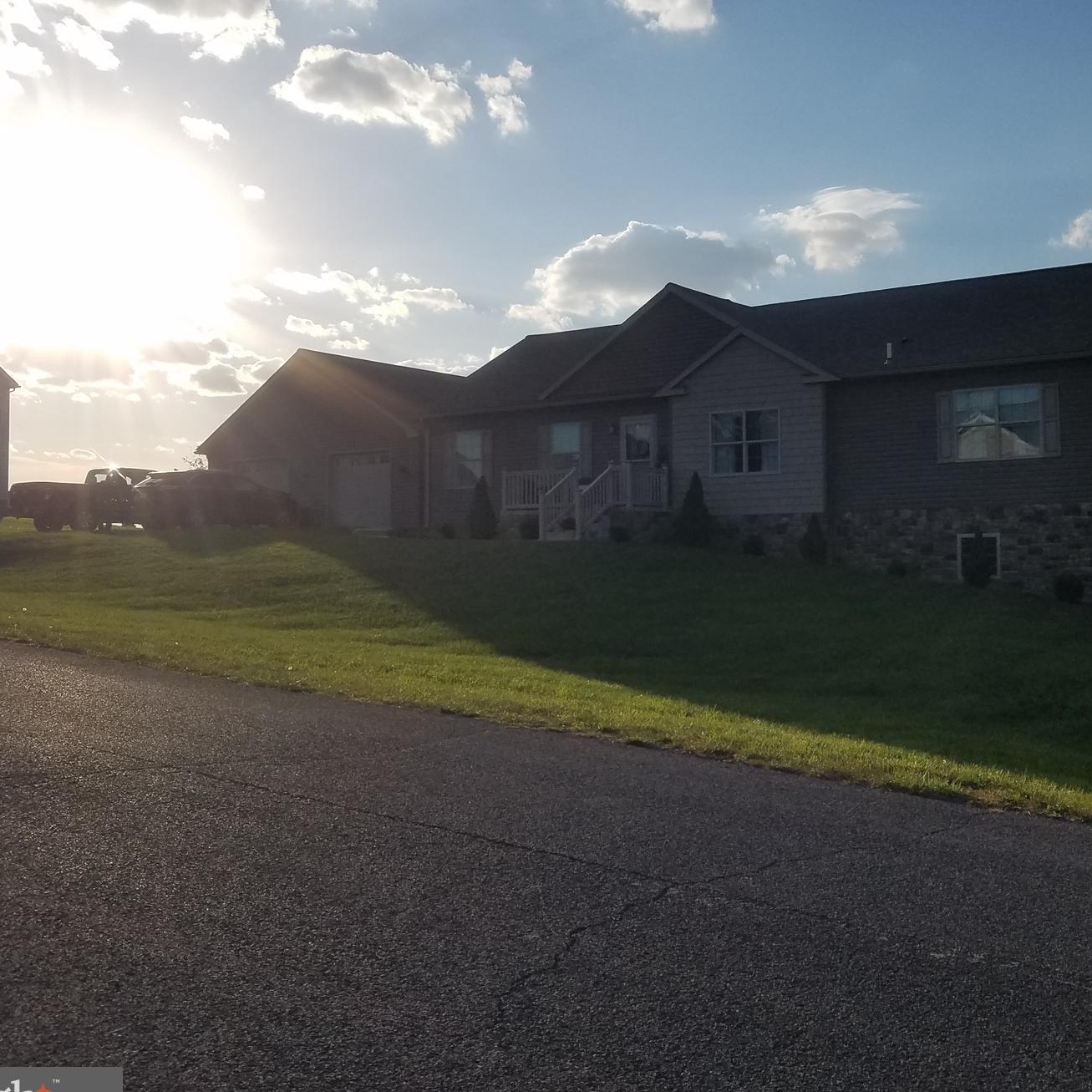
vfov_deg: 46.0
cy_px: 494
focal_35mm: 36
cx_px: 769
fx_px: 1285
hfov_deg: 45.0
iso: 50
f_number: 1.7
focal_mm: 4.2
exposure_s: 1/7696
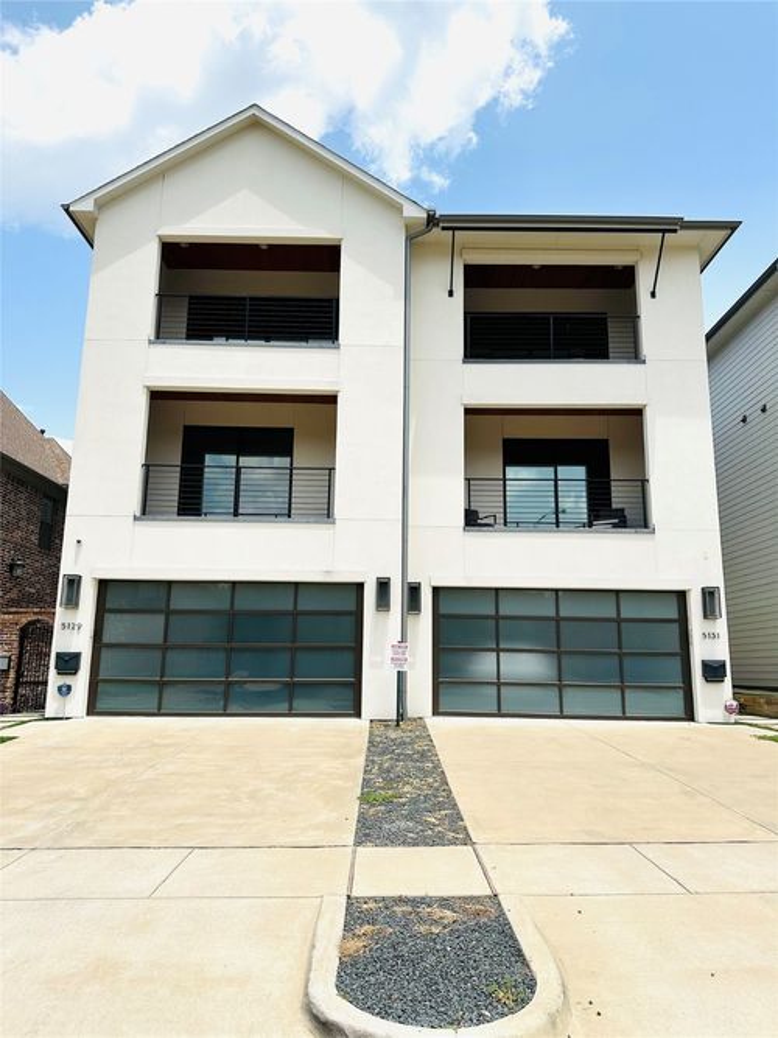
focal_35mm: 24
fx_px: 719
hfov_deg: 56.8
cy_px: 519
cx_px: 389
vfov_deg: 71.6
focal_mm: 6.86
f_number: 1.78
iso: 80
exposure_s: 1/6211
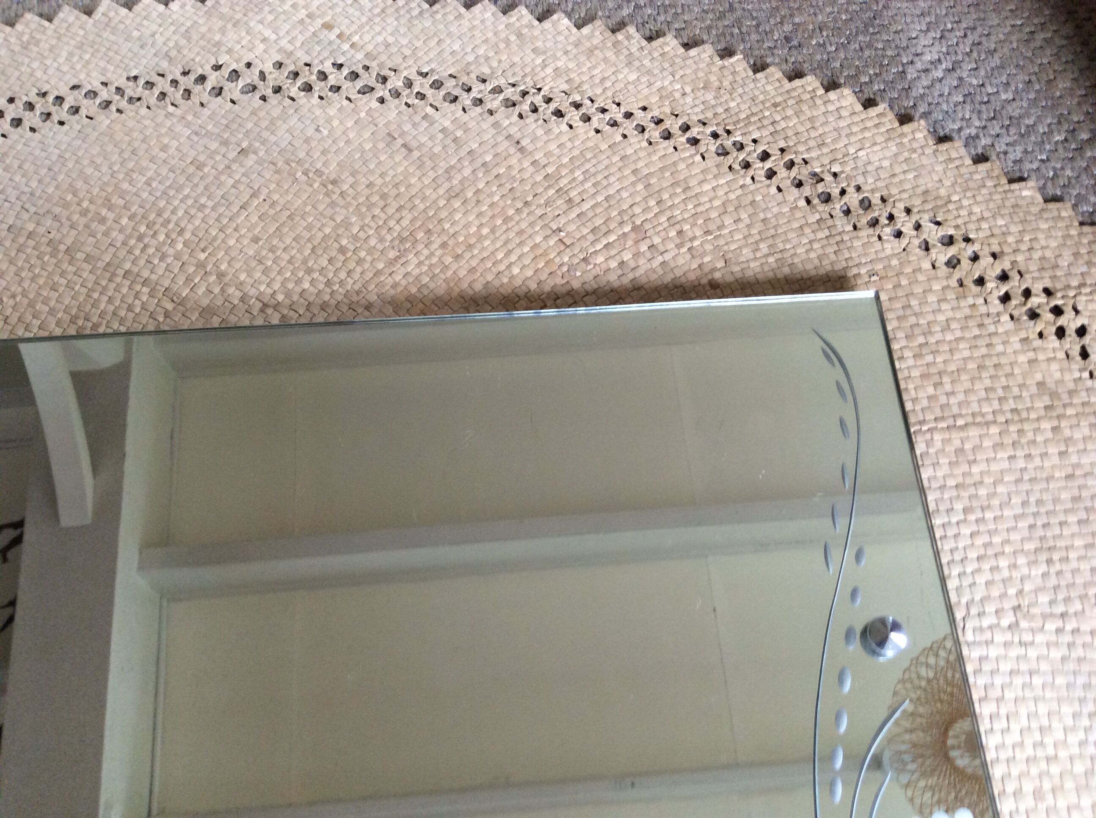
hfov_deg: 56.9
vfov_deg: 44.1
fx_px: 1012
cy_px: 409
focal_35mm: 32
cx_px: 548
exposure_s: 1/25
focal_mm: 3.3
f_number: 2.4
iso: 100
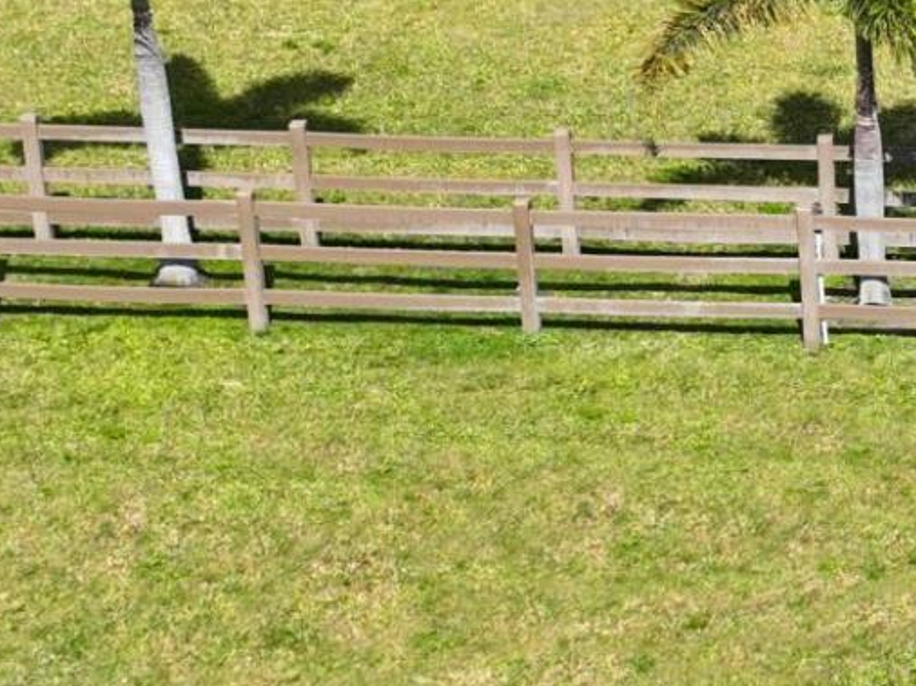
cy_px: 276
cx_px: 1311
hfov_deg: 13.7
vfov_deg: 10.8
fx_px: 3623
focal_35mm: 137
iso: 110
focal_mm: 12.29
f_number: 2.8
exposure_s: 1/2000
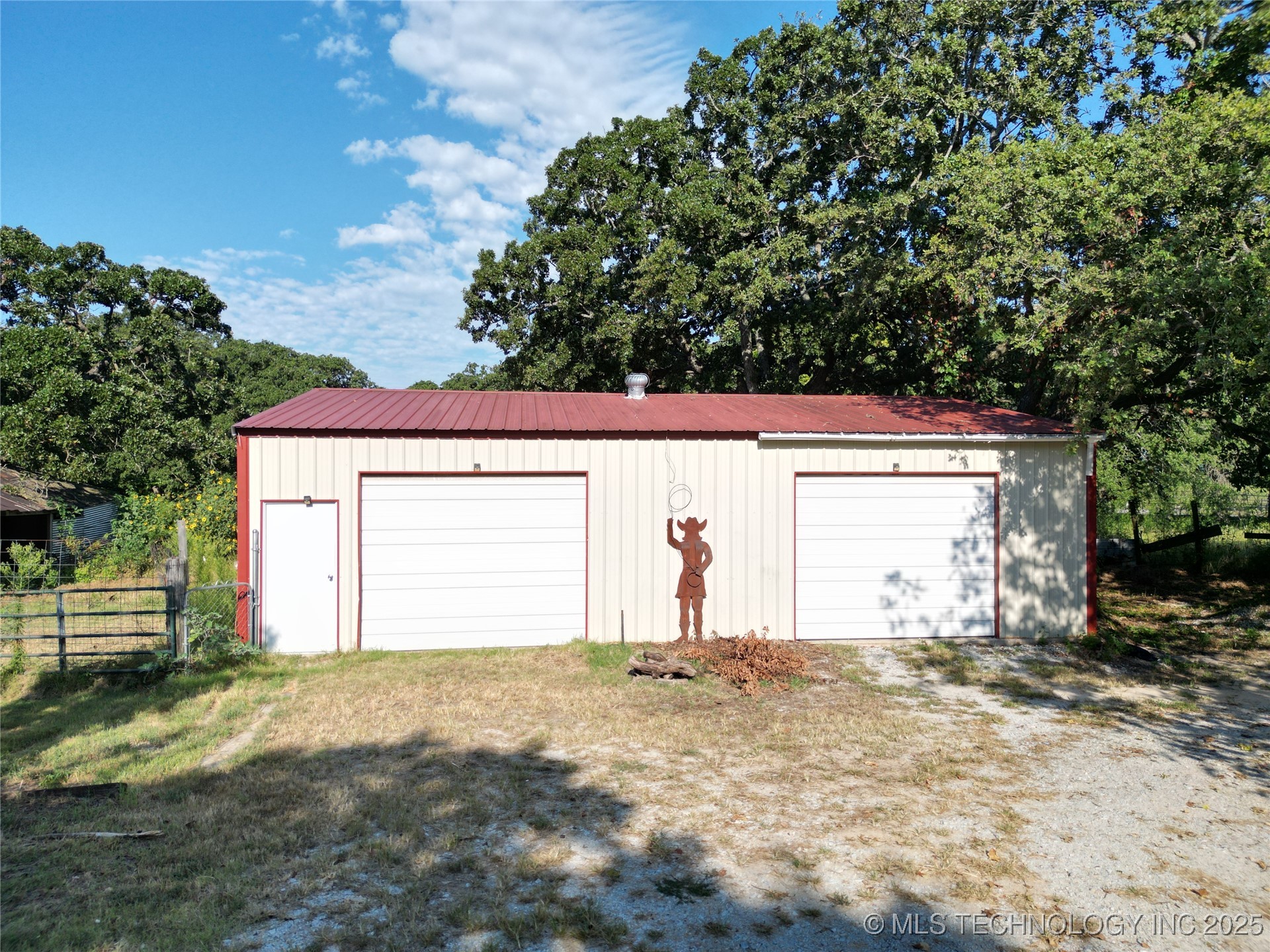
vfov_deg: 56.8
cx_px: 635
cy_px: 476
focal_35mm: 24
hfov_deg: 71.6
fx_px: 881
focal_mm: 6.72
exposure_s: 1/2500
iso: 100
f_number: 1.7
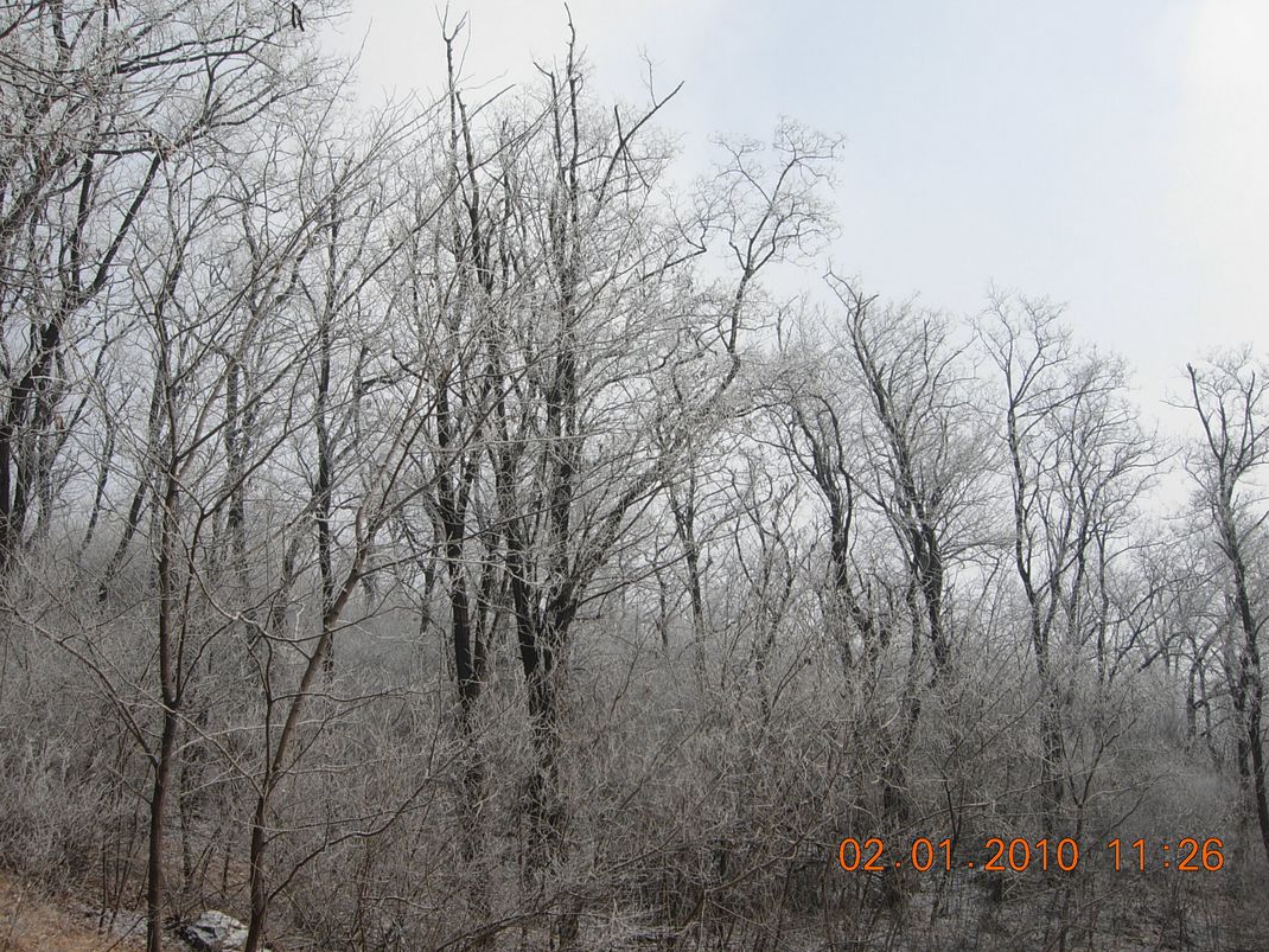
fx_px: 1357
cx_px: 625
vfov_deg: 38.7
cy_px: 469
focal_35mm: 37
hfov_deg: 50.1
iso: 50
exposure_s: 1/352
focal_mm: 7.5
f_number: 6.1
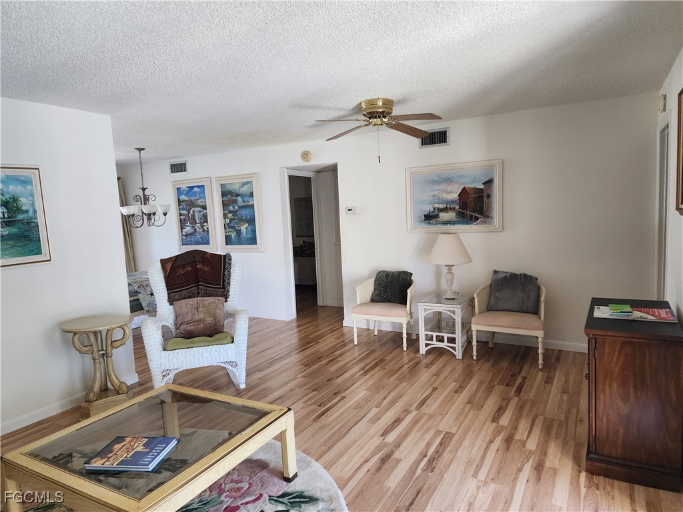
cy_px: 256
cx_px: 342
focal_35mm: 23
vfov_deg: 58.9
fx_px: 454
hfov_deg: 73.9
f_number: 1.8
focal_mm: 6.4
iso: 320
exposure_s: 1/120
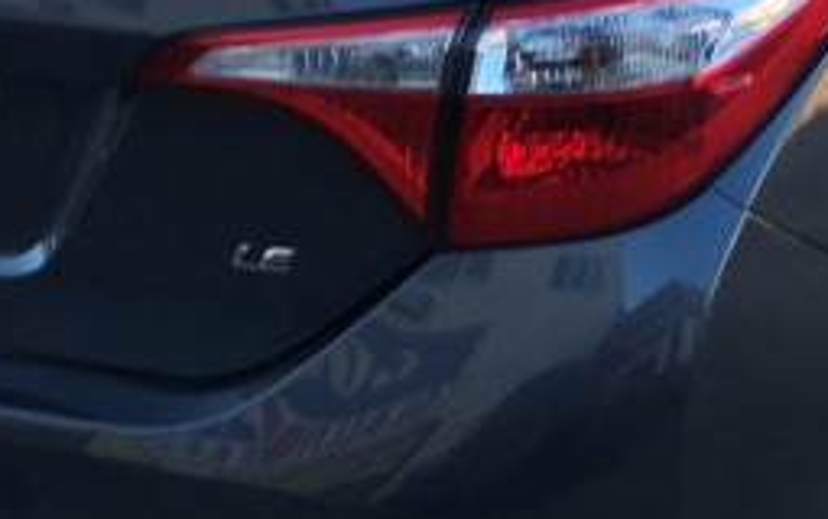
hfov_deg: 17.5
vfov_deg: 11.0
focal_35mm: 119
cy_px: 146
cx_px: 429
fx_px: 2688
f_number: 1.8
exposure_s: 1/384
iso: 20
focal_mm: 3.99
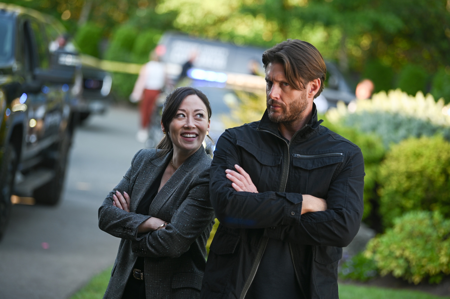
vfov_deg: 11.0
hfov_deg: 16.4
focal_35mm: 125
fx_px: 1562
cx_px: 225
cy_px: 150
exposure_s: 1/160
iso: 100
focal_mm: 125
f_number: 2.8
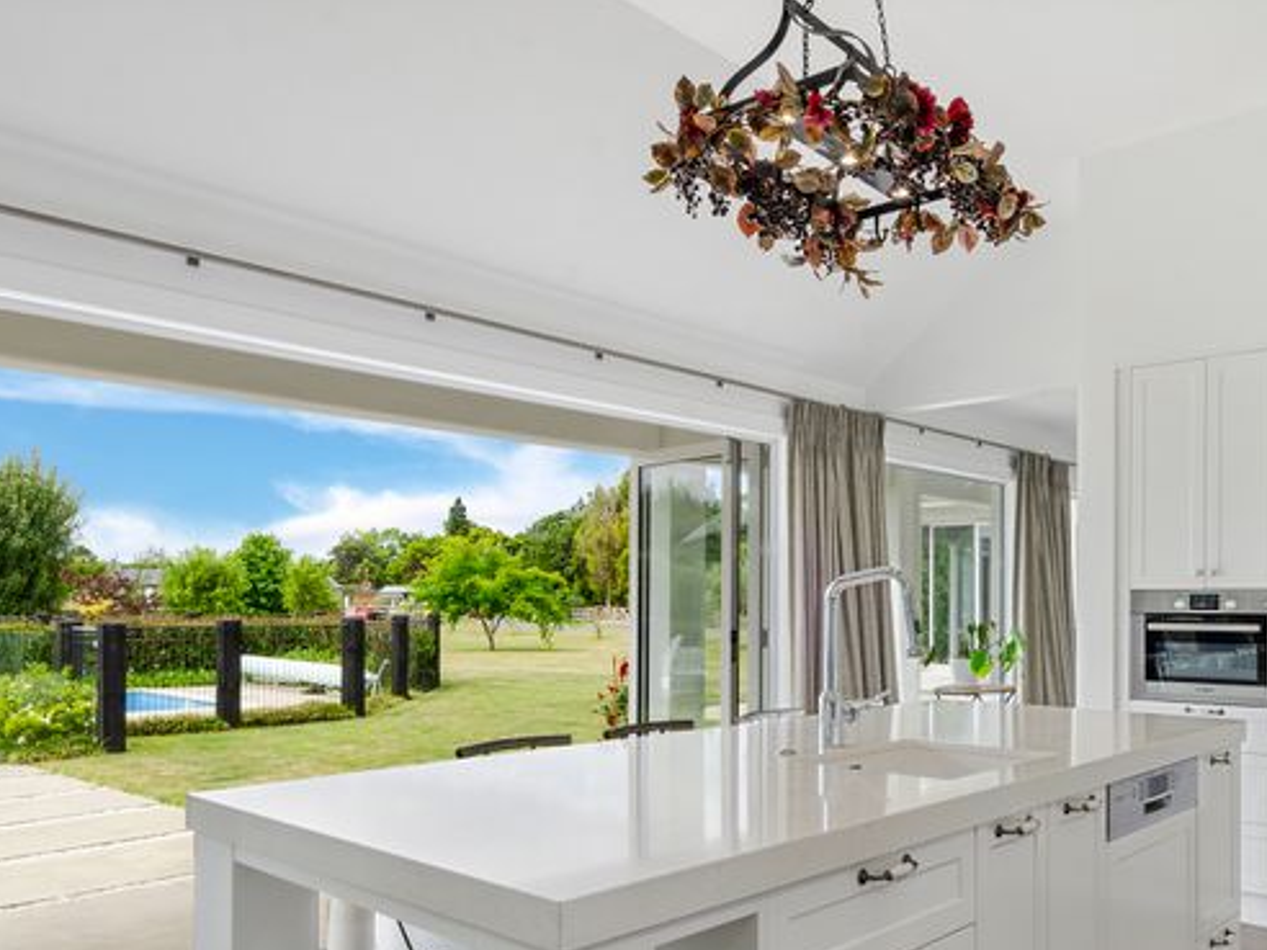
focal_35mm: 27
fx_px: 988
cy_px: 610
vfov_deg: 50.7
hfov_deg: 65.0
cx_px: 721
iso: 200
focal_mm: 12
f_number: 13
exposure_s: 1/13
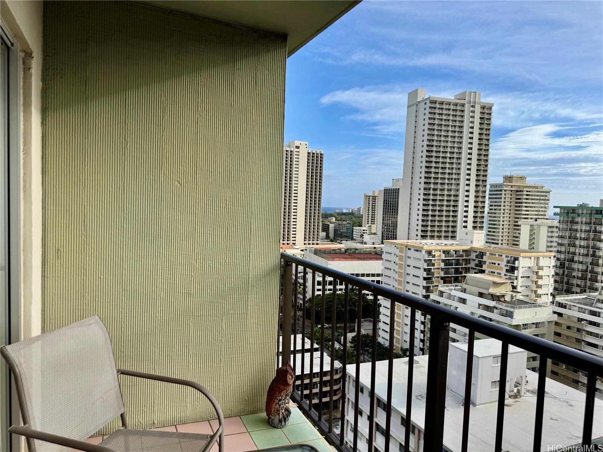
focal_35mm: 24
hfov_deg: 71.6
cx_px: 302
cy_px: 226
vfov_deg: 56.8
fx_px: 418
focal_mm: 6.76
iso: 80
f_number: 1.78
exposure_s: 1/3247
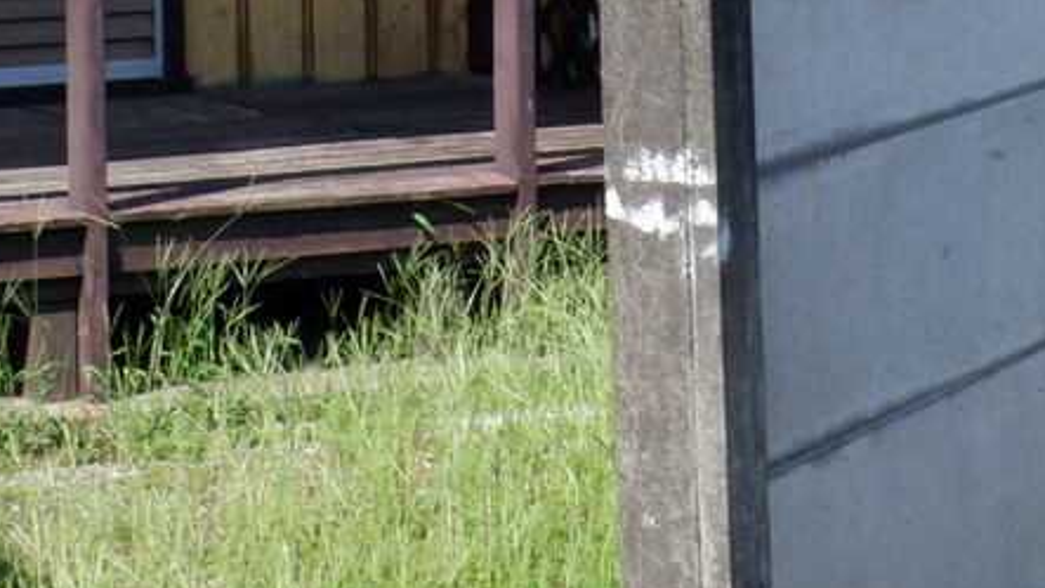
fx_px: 4322
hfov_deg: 13.8
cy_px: -717
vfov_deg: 7.4
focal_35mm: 156
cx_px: 321
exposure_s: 1/85
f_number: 13
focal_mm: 22.2
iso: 200
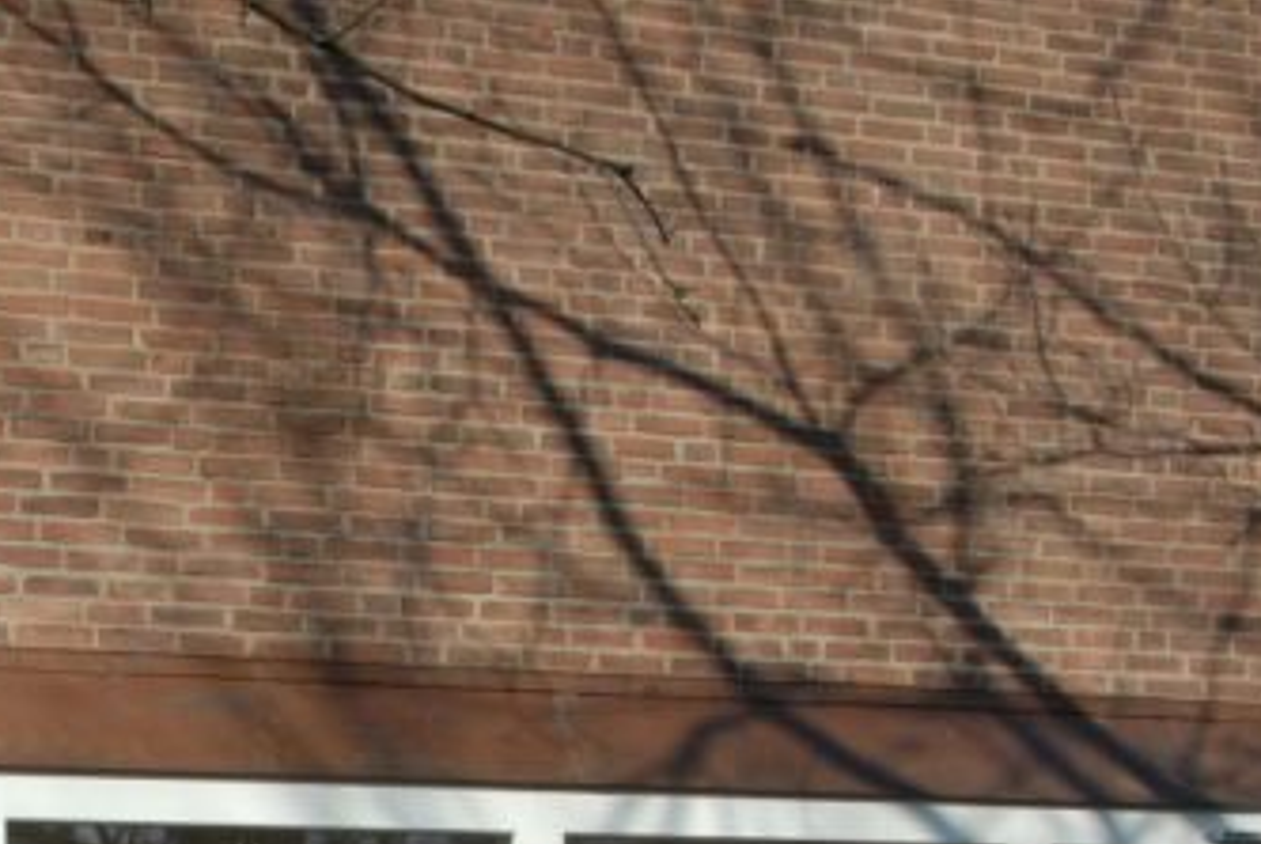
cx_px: 250
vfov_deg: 16.0
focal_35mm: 83
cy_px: 969
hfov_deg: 24.1
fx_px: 2911
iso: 100
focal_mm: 24
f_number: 8
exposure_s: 1/250
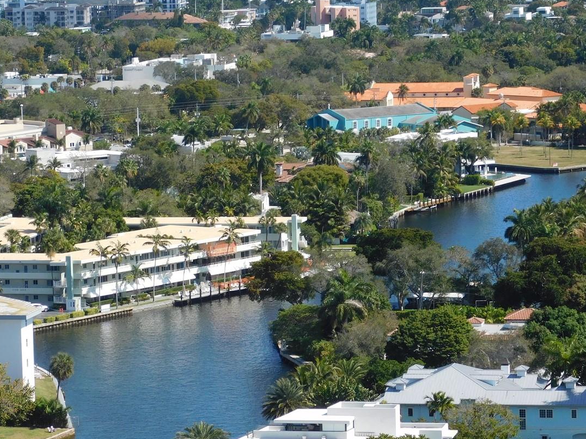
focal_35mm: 171
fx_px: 2895
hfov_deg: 11.6
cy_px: 217
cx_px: 266
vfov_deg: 8.7
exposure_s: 1/640
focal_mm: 20.3
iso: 125
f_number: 4.8
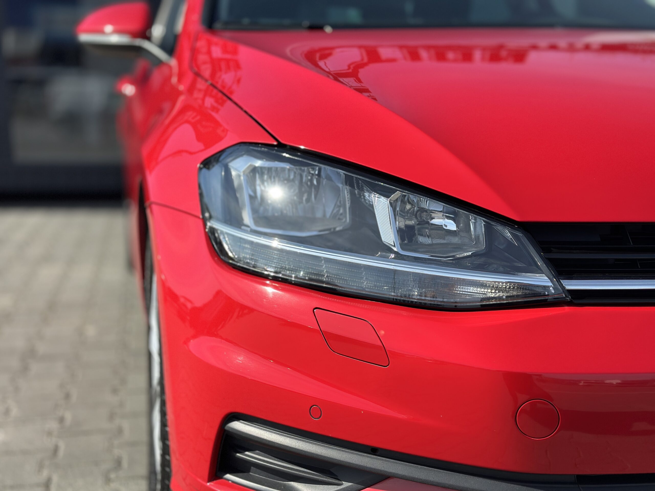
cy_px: 246
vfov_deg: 30.3
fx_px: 908
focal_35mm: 48
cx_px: 328
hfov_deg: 39.7
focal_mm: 6.86
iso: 80
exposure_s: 1/3597
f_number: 1.78
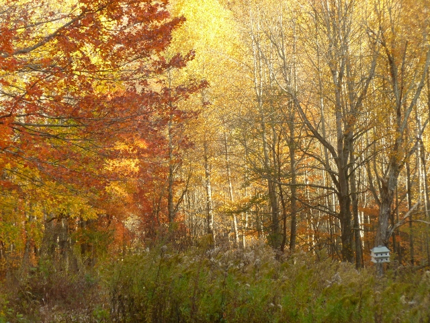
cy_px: 162
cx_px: 215
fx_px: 1540
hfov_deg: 15.9
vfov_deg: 12.0
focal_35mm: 124
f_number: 4.9
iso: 200
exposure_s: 1/100
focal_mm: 22.1
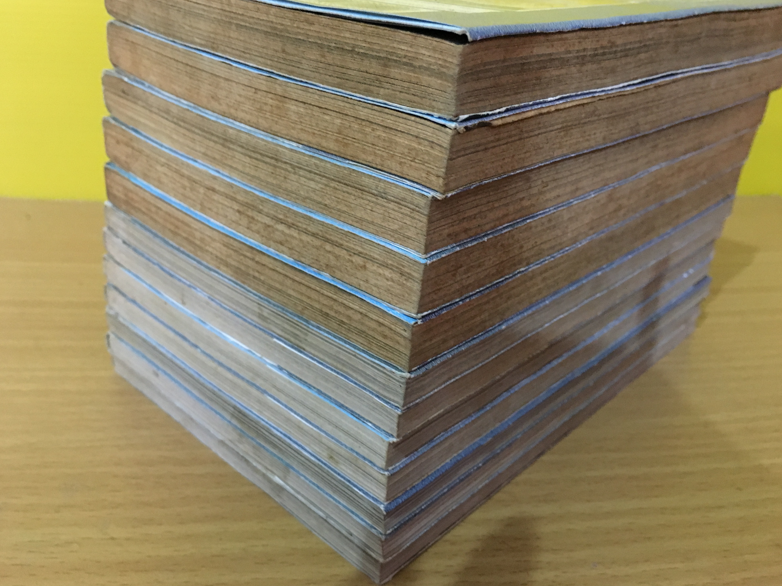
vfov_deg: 46.8
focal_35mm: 30
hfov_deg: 60.0
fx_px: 678
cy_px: 290
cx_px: 394
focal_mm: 4.15
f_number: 2.2
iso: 400
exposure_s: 1/17
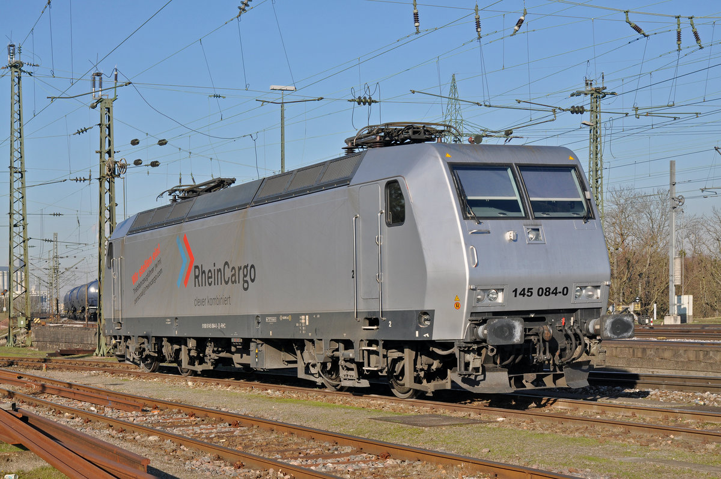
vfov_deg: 21.5
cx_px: 360
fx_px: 1260
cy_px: 240
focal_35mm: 63
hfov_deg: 31.9
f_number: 10
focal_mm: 42
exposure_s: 1/400
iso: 250
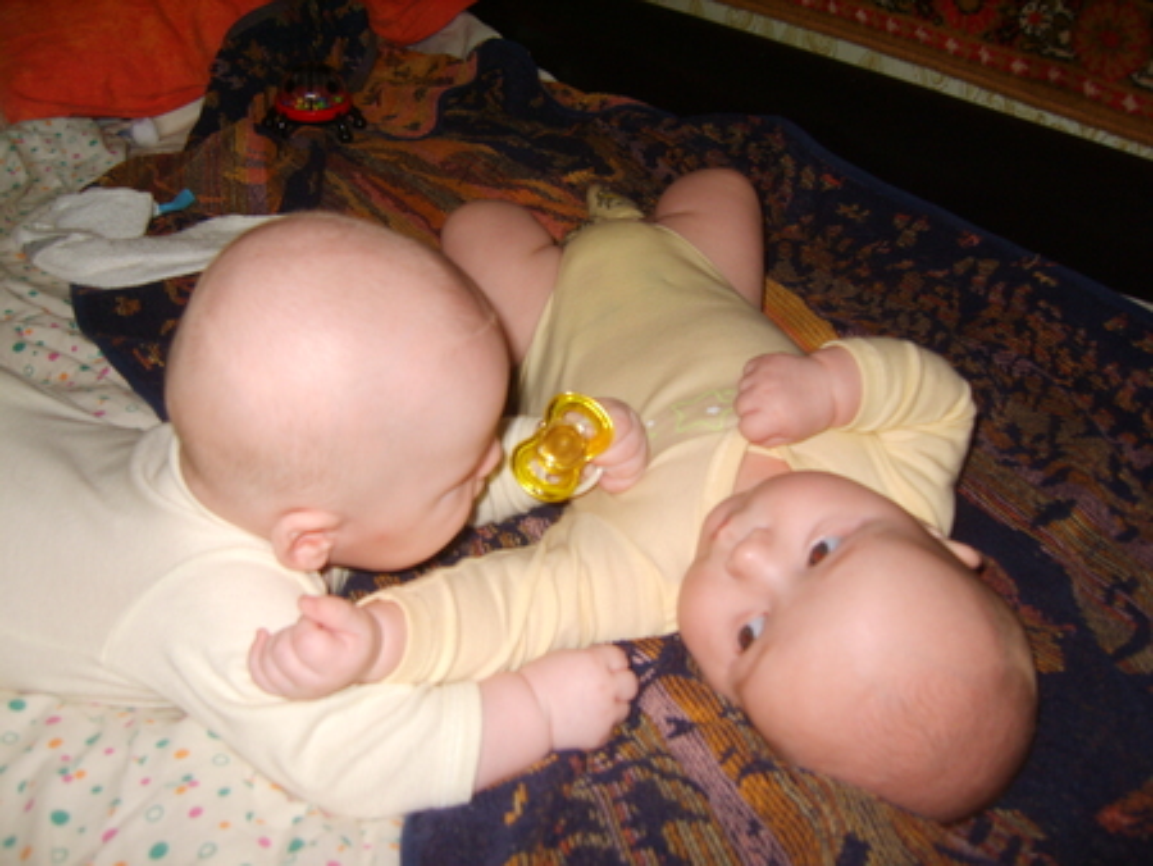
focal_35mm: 35
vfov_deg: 40.7
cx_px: 576
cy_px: 433
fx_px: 1166
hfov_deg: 52.6
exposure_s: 1/30
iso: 100
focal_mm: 7.4
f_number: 2.8
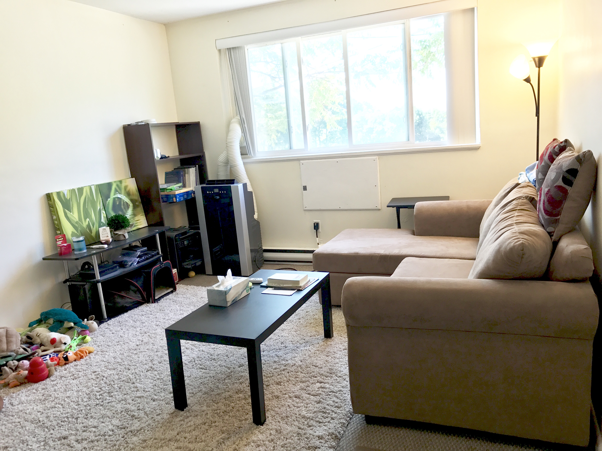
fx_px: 487
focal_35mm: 28
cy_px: 226
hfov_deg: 63.4
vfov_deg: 49.7
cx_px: 301
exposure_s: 1/40
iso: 25
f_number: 1.8
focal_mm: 3.99
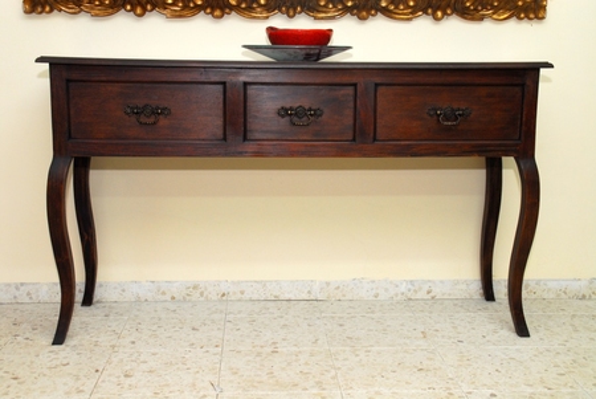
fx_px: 795
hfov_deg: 41.1
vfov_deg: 28.1
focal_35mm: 48
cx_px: 298
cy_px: 200
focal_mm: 32
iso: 320
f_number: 6.3
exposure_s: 1/50
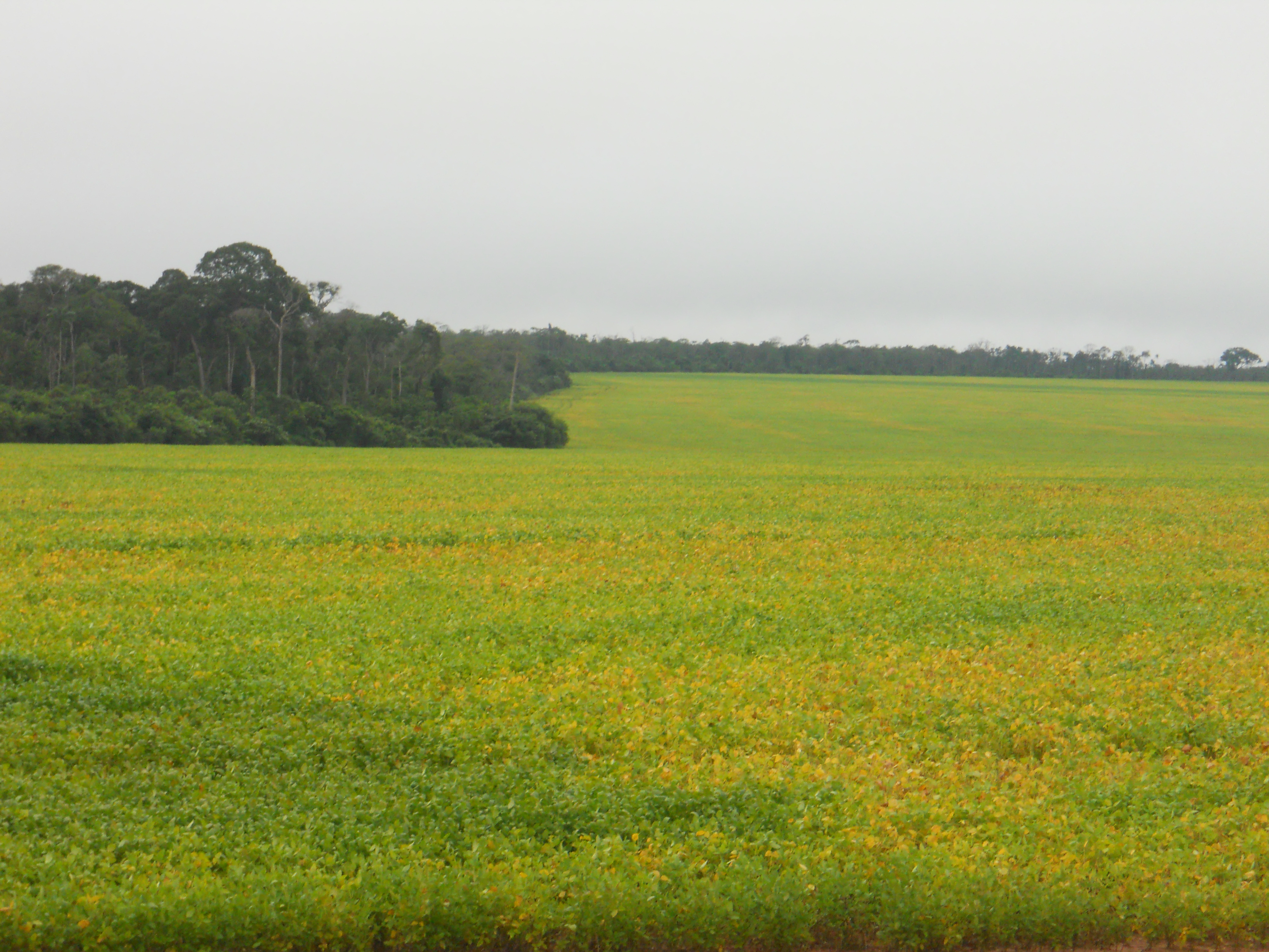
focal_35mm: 113
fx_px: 4143
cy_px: 476
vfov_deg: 13.1
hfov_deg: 17.4
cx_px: 634
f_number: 5.9
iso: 250
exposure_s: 1/250
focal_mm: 20.3
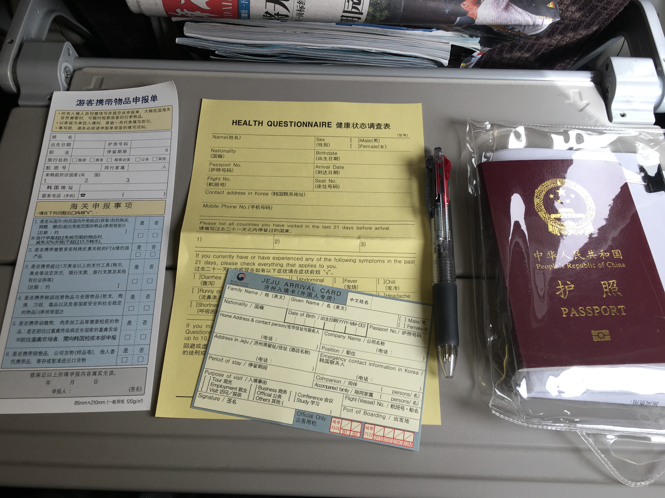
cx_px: 332
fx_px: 557
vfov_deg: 48.2
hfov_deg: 61.7
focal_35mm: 29
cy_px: 249
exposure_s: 1/100
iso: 25
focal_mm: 4.15
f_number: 2.2
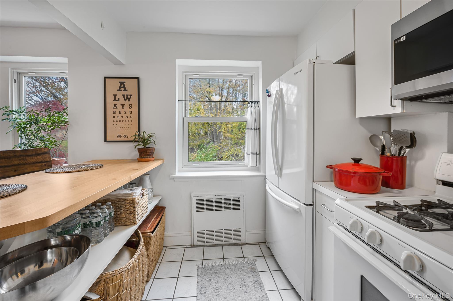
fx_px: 176
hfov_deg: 104.3
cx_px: 226
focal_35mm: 14
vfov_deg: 81.1
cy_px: 150
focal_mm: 14
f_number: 14
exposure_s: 1/1.25
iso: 250
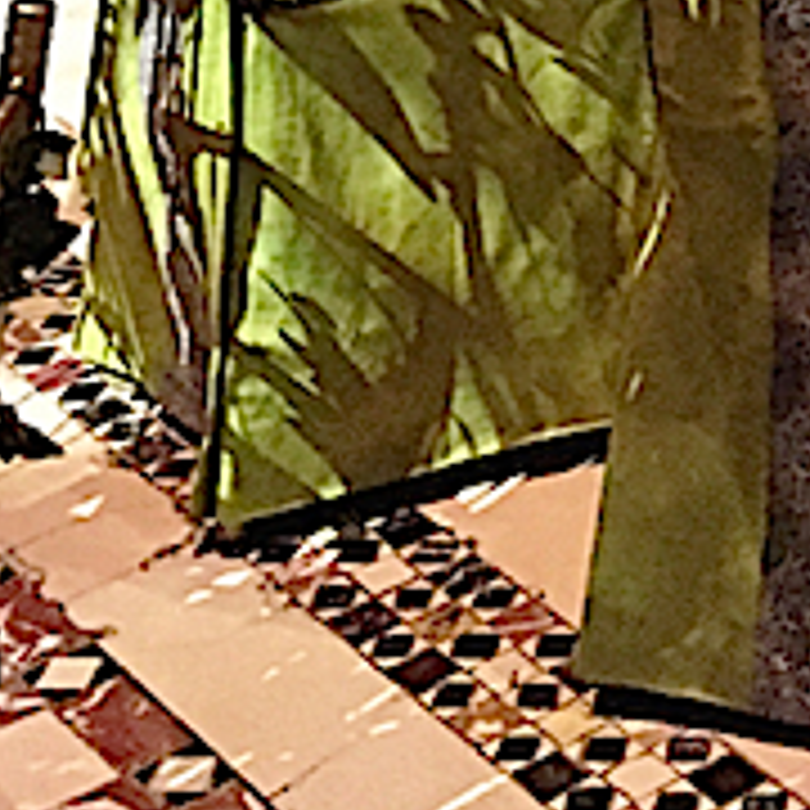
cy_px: -698
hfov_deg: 14.3
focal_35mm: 114
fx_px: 3018
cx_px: 1215
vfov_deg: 13.5
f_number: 2.2
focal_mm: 4.15
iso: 320
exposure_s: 1/15
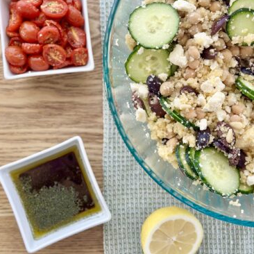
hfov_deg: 29.6
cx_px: 125
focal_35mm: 58
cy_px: 105
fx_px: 481
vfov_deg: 29.5
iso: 125
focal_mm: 6.86
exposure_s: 1/118
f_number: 1.78
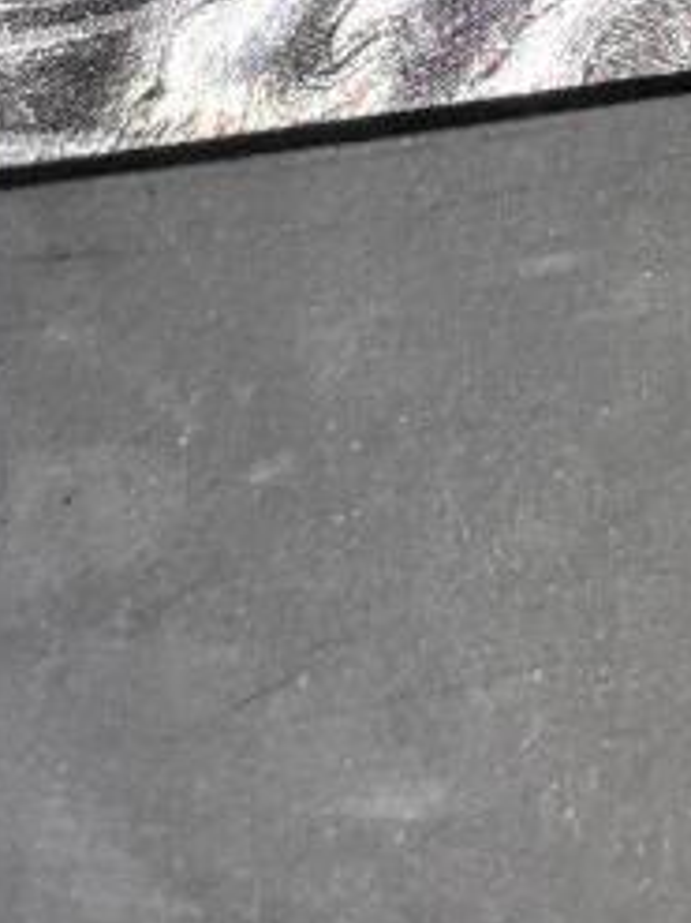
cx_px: 1337
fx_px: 5248
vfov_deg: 9.4
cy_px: -930
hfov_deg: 7.3
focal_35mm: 197
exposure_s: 1/100
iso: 200
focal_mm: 5.75
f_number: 2
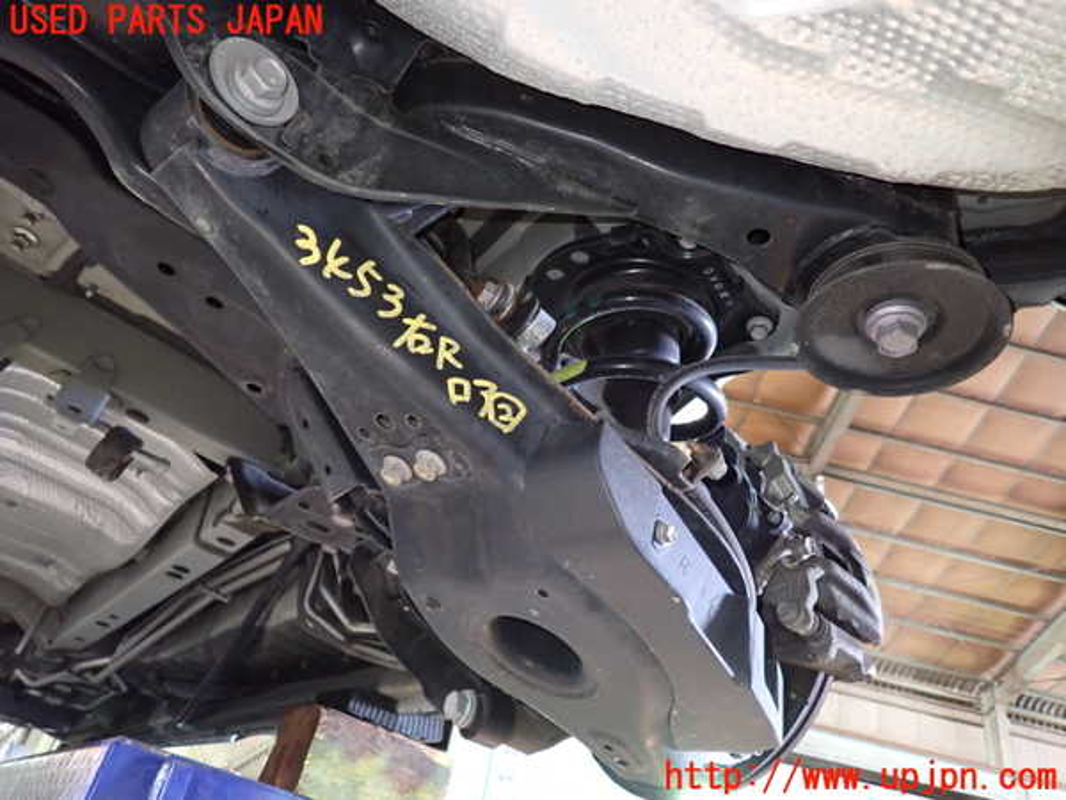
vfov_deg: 54.9
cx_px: 533
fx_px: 770
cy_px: 400
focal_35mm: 25
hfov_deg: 69.4
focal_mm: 4.5
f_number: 2
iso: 800
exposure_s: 1/20
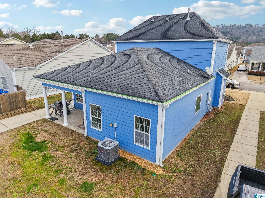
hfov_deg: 71.6
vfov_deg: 56.8
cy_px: 99
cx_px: 132
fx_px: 184
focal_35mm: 24
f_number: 1.8
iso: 200
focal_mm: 8.7
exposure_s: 1/1600
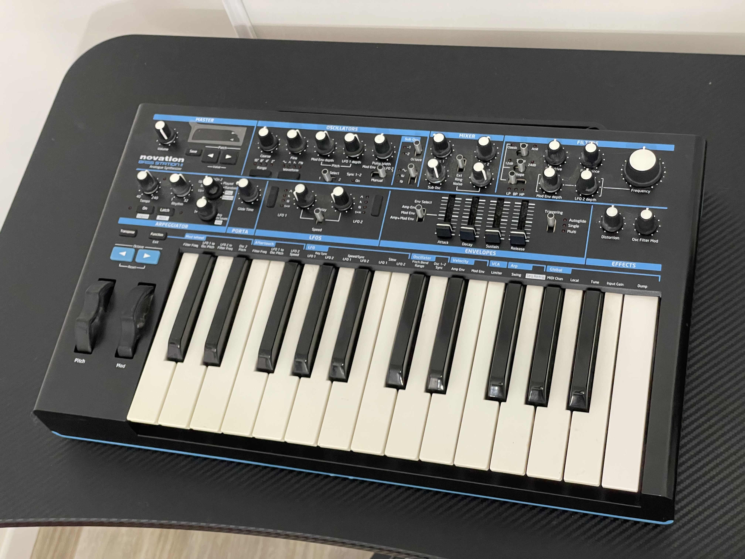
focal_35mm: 52
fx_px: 1119
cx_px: 372
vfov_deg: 28.0
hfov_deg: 36.8
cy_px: 280
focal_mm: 6
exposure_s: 1/60
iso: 400
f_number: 2
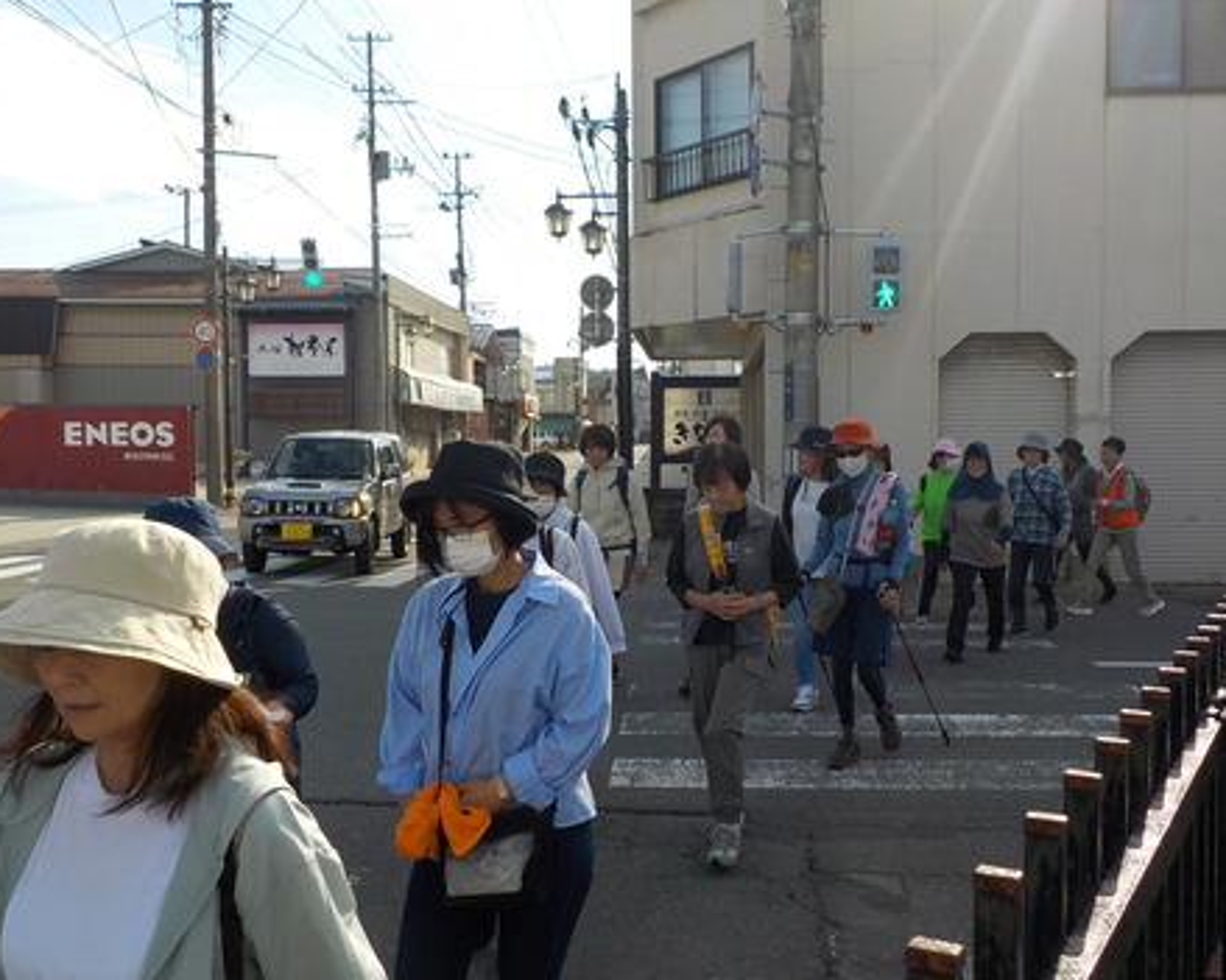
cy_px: 500
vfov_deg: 45.8
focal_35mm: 32
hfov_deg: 55.6
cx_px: 656
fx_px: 1161
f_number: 3.3
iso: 125
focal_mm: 4.1
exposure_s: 1/1000
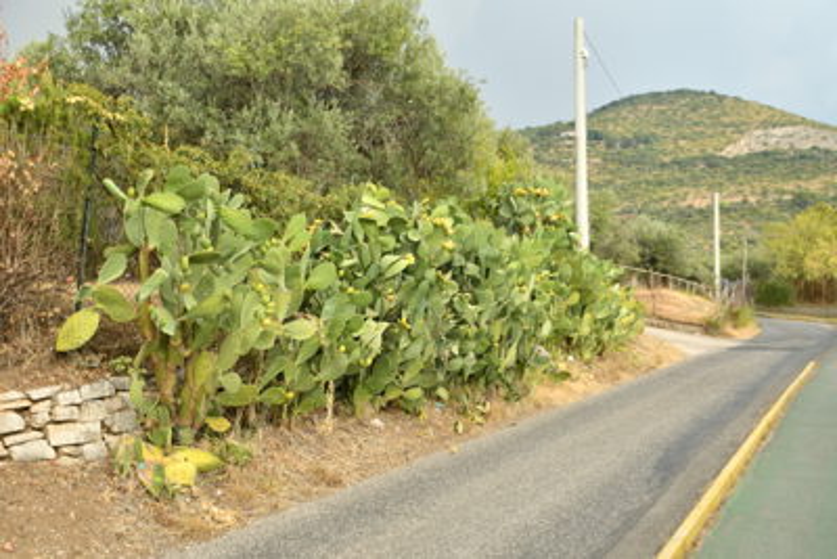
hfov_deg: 49.5
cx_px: 418
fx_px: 907
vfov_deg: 34.2
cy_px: 280
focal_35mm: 39
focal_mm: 26
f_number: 3.8
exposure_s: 1/250
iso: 160
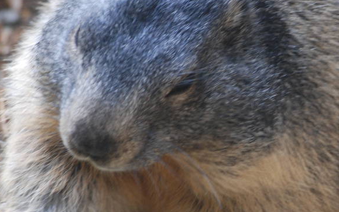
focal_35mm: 930
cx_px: 311
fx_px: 8593
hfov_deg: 2.3
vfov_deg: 1.4
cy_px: 92
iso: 400
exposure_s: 1/160
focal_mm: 220
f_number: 5.3
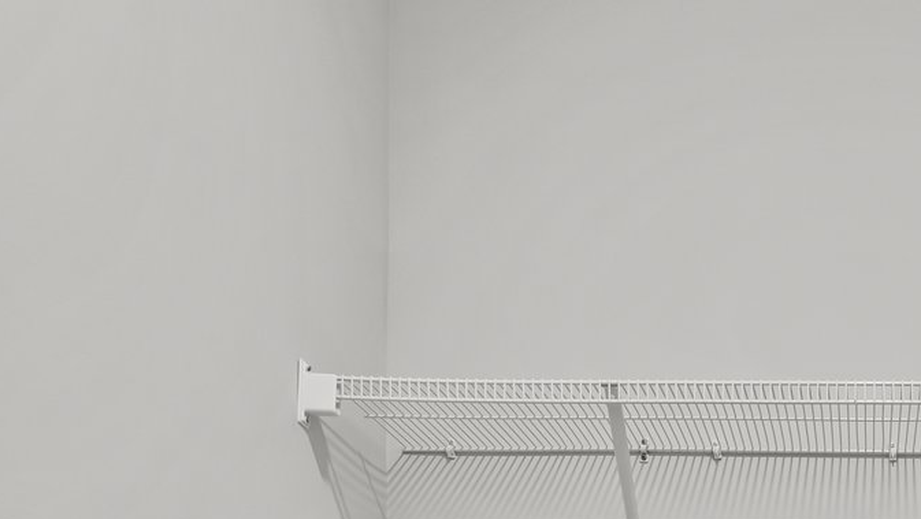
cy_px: 847
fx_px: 1285
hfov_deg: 36.1
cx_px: 891
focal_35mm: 53
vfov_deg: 19.1
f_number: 8
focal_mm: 16.5
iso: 100
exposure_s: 1/4
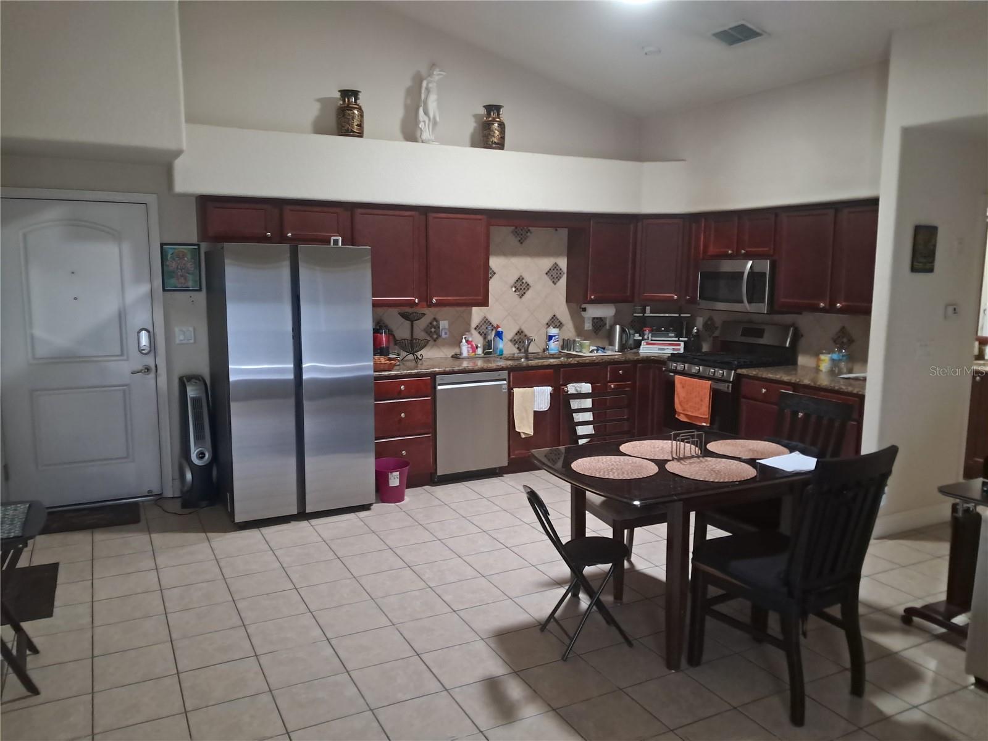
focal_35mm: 27
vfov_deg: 51.4
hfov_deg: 65.3
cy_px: 370
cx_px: 494
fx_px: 771
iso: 1000
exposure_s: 1/20
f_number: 1.8
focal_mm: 4
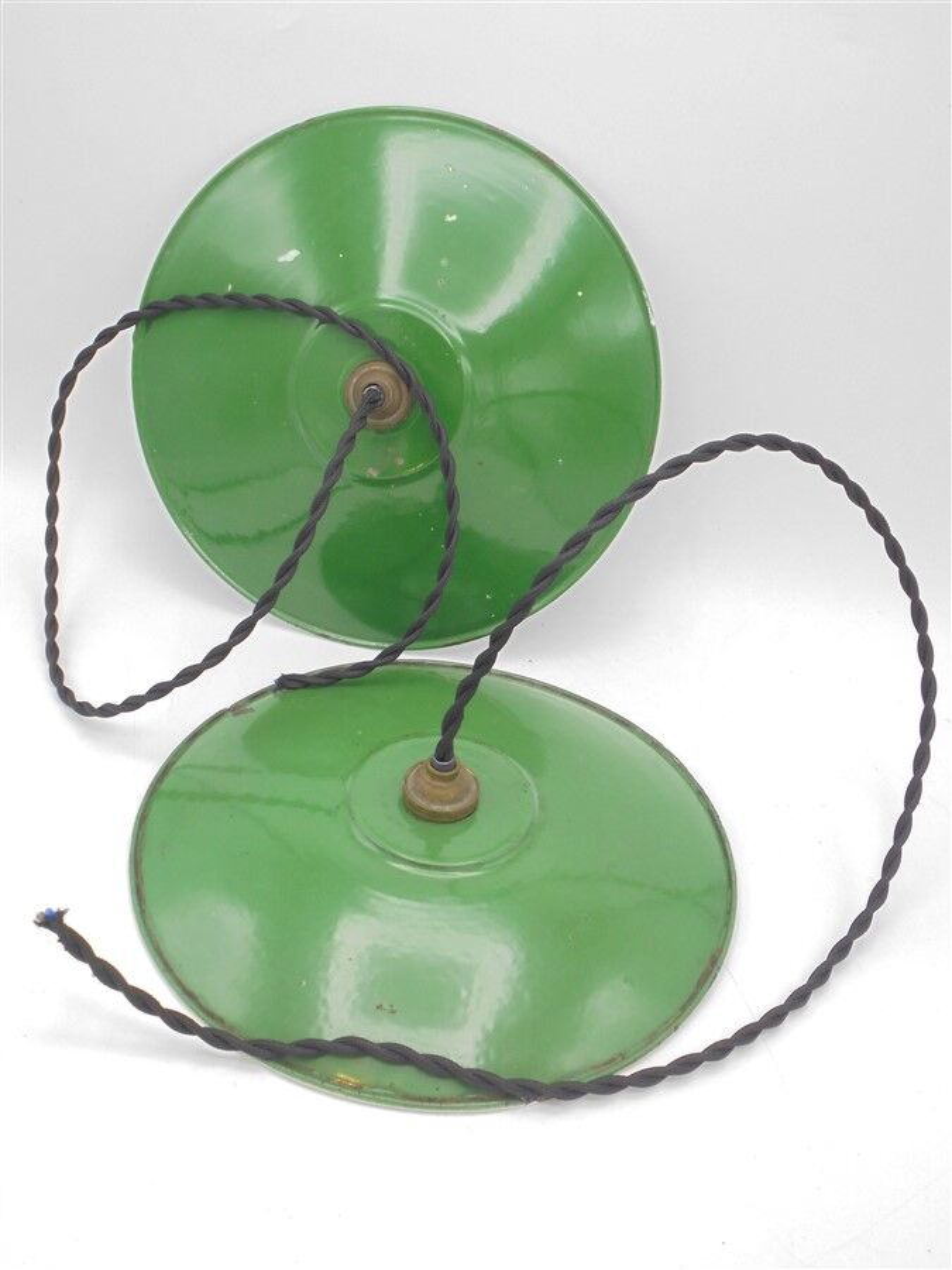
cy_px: 635
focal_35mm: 38
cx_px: 476
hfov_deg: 37.7
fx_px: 1393
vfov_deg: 49.0
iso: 160
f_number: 4.2
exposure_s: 1/30
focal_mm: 6.9
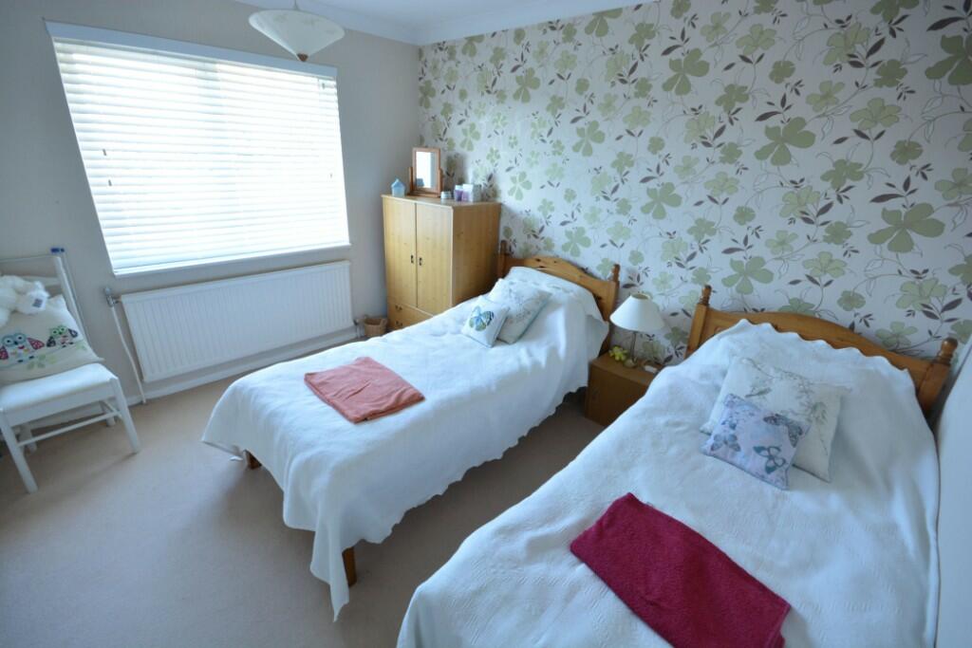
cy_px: 324
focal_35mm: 15
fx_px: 405
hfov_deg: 100.4
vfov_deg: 77.3
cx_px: 486
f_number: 8
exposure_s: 1/6
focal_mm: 10
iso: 400
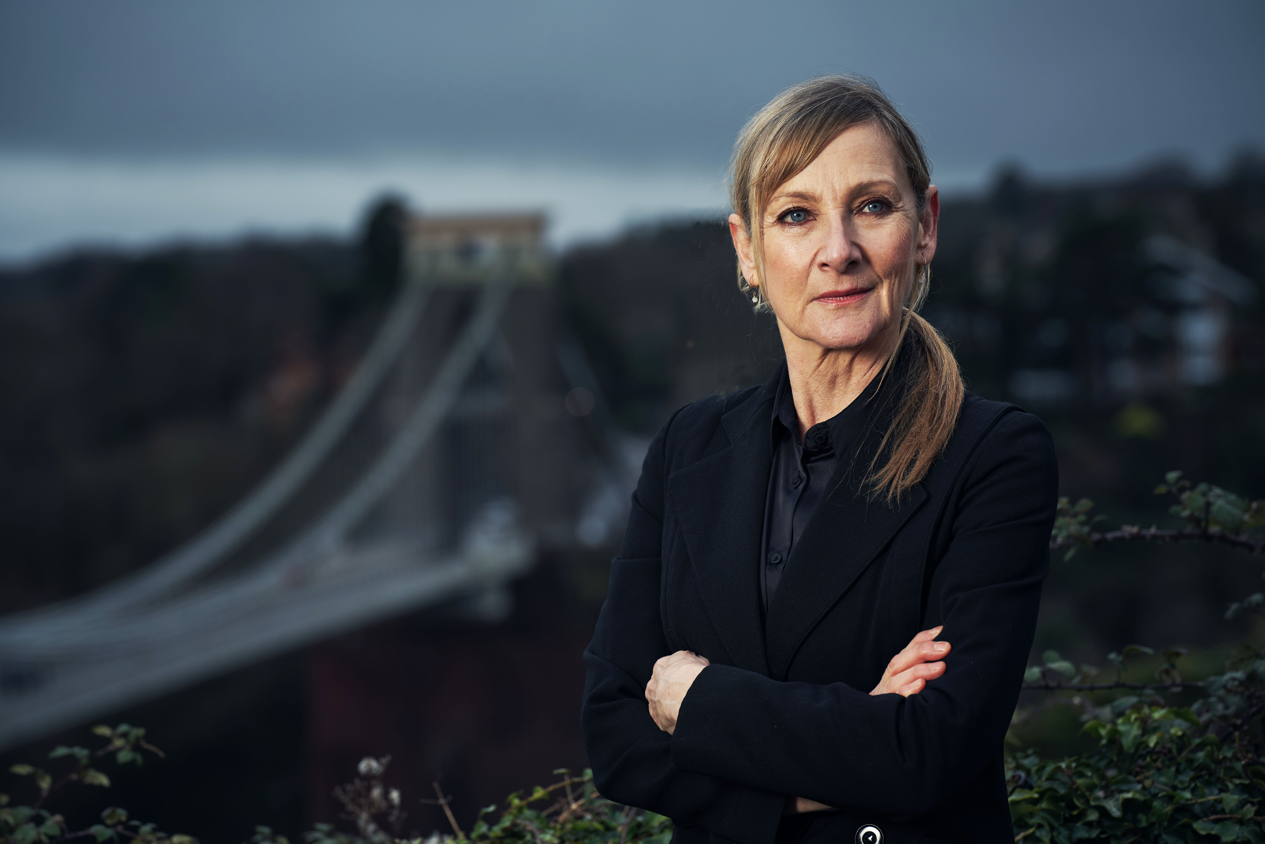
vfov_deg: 12.0
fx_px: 4006
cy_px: 422
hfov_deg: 17.9
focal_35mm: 114
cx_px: 632
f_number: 4.5
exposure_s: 1/160
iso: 125
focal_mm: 114
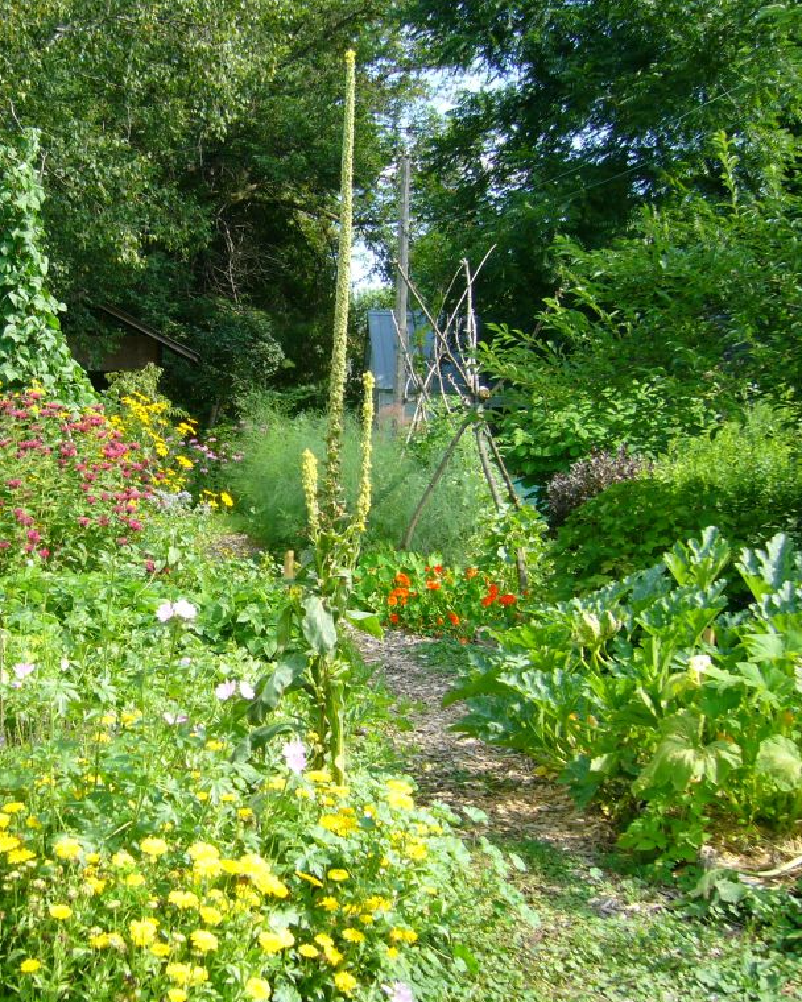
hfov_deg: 32.2
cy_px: 505
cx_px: 211
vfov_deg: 40.3
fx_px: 1365
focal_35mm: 46
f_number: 2.8
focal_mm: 5.8
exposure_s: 1/400
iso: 100
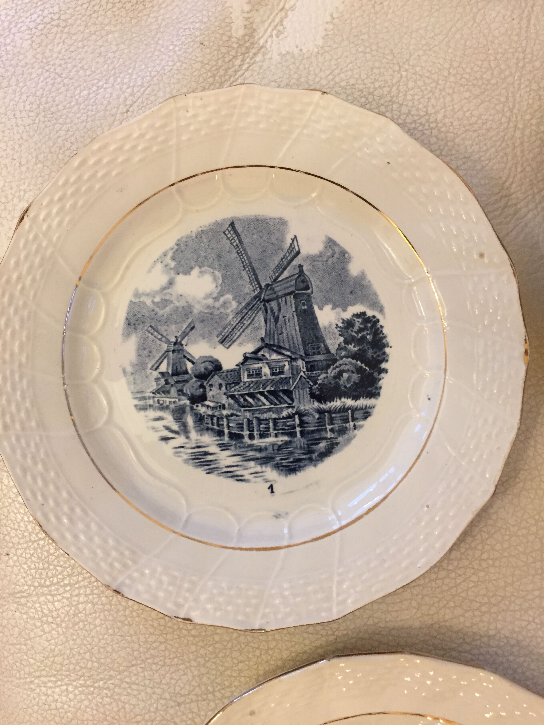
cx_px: 272
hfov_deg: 48.2
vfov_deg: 61.7
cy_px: 362
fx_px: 608
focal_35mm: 29
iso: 200
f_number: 2.2
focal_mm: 4.15
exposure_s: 1/33
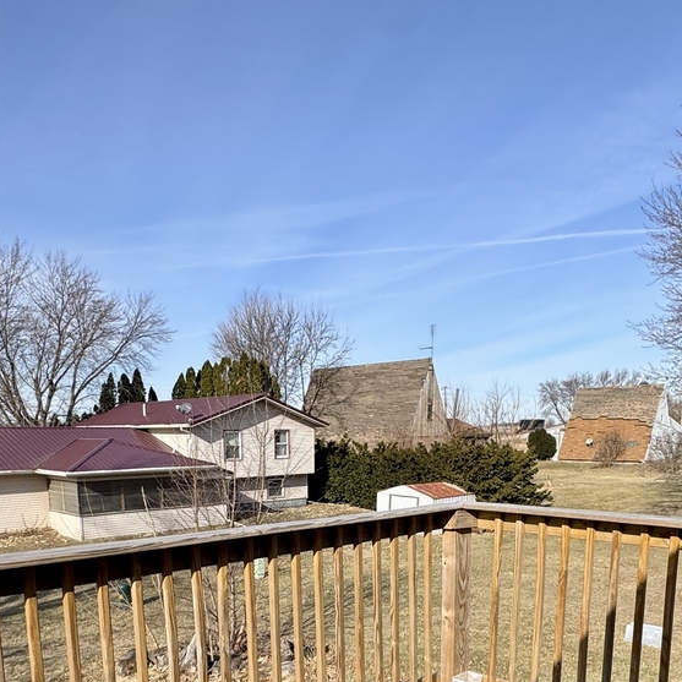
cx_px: 329
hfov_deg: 51.1
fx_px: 713
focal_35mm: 32
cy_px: 562
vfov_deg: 47.8
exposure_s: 1/1506
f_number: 2.2
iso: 40
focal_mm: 2.22
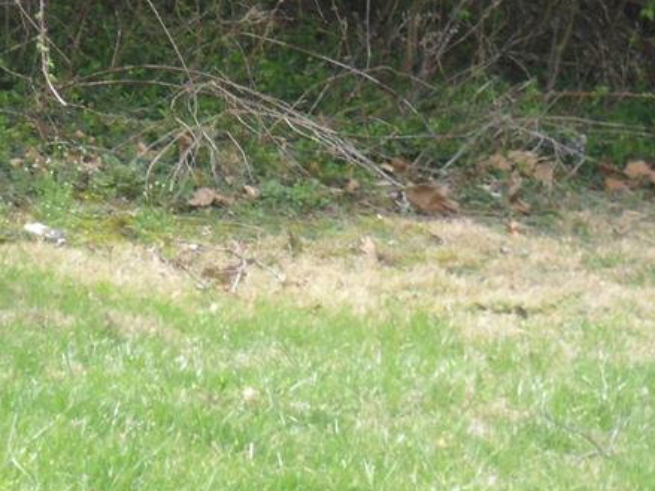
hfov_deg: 7.8
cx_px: 119
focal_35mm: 252
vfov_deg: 5.9
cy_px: 91
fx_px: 4767
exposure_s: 1/100
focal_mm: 19.6
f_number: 5.9
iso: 100
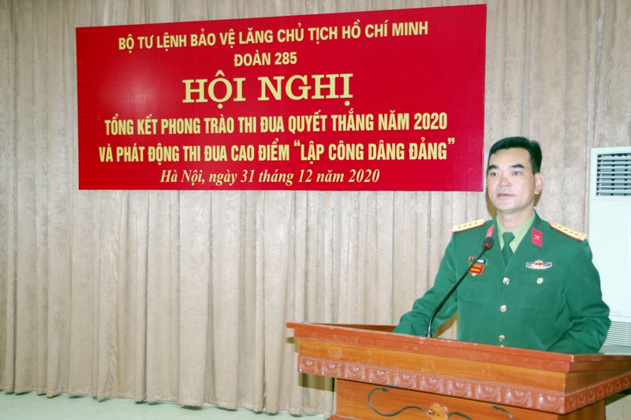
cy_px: 210
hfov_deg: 42.8
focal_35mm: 46
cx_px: 316
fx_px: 806
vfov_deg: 29.2
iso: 400
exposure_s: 1/25
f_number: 4.5
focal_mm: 31
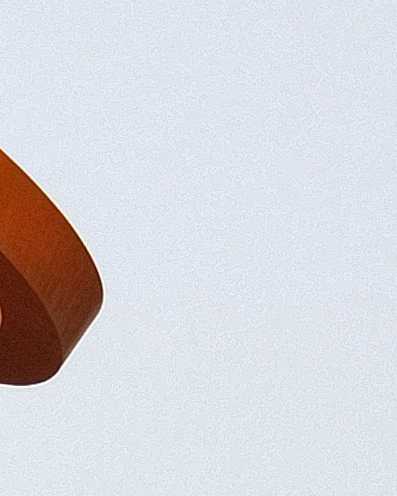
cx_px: -682
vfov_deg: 9.3
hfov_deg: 7.0
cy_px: 655
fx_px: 2982
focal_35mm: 203
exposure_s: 1/1317
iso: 33
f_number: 1.7
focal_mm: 4.27
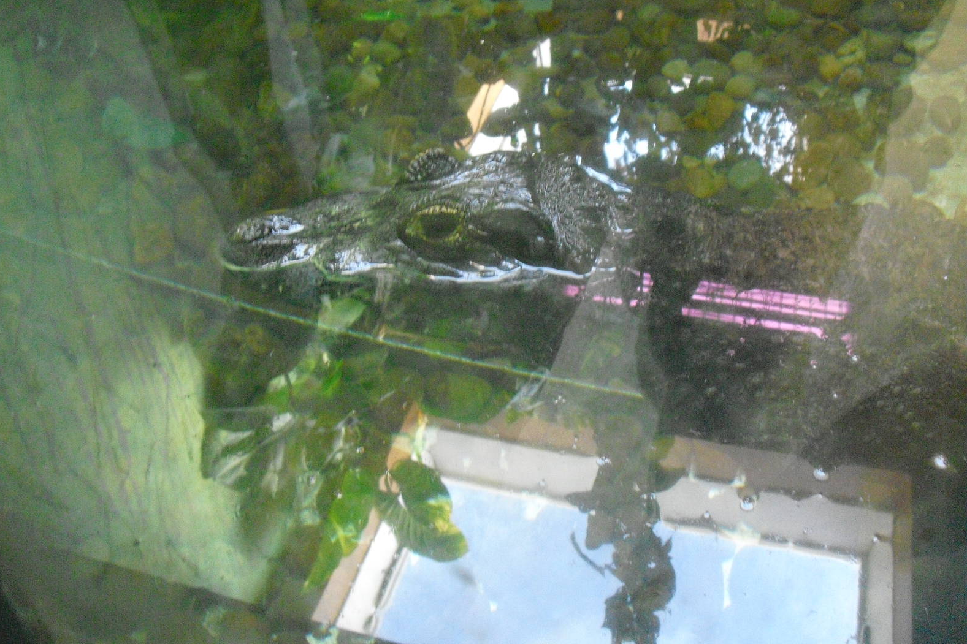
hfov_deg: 50.7
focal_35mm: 38
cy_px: 286
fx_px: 1021
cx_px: 478
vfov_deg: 35.0
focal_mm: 6.3
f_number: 3.1
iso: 800
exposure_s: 1/40
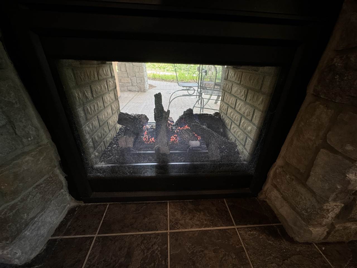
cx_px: 178
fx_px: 144
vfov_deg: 85.7
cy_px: 134
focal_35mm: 14
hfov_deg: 102.1
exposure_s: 1/60
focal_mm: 2.22
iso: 400
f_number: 2.2
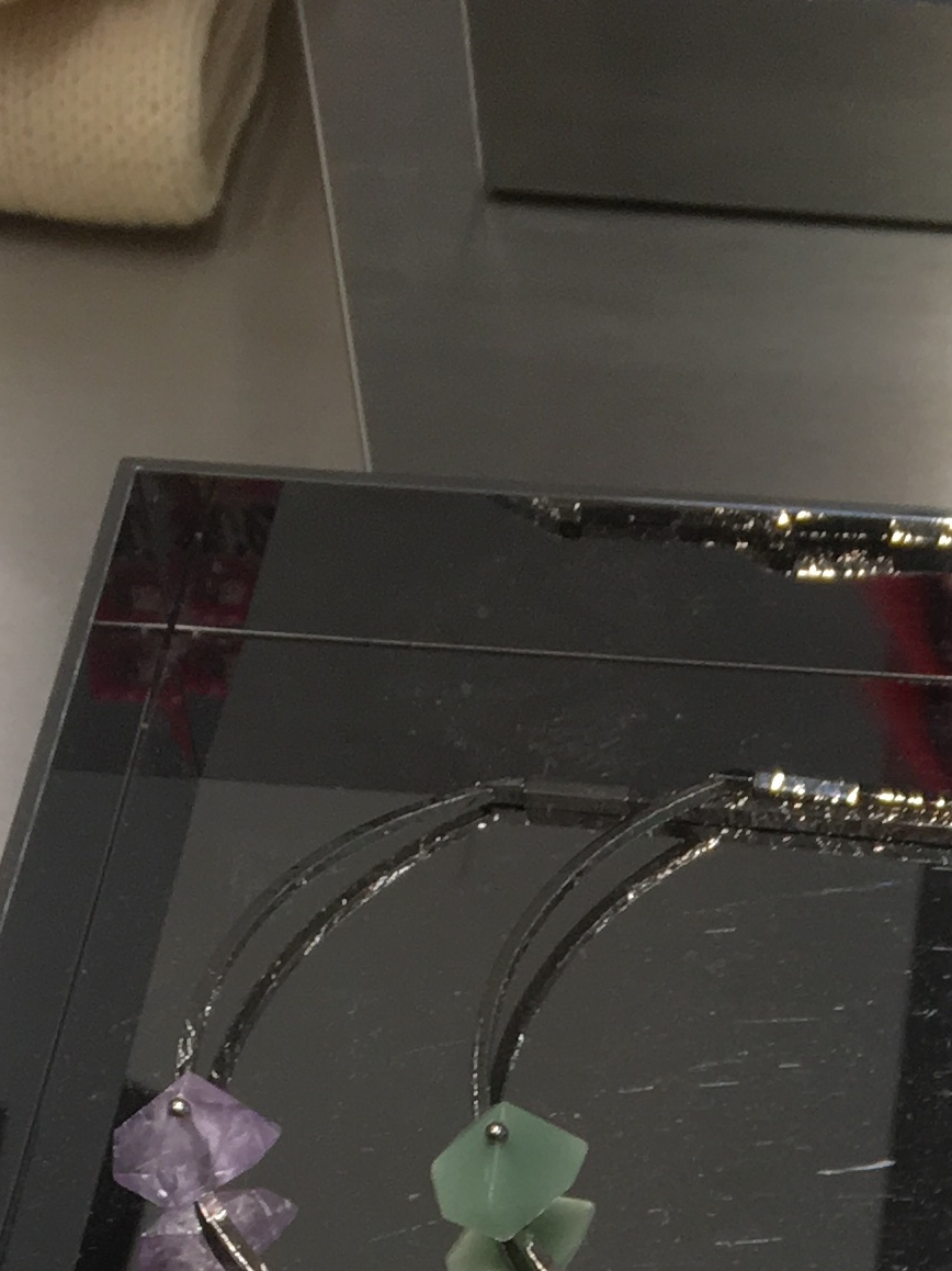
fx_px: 3705
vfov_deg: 16.7
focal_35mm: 101
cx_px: 1153
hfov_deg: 14.2
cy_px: 2169
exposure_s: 1/60
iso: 25
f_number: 2.2
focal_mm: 4.15
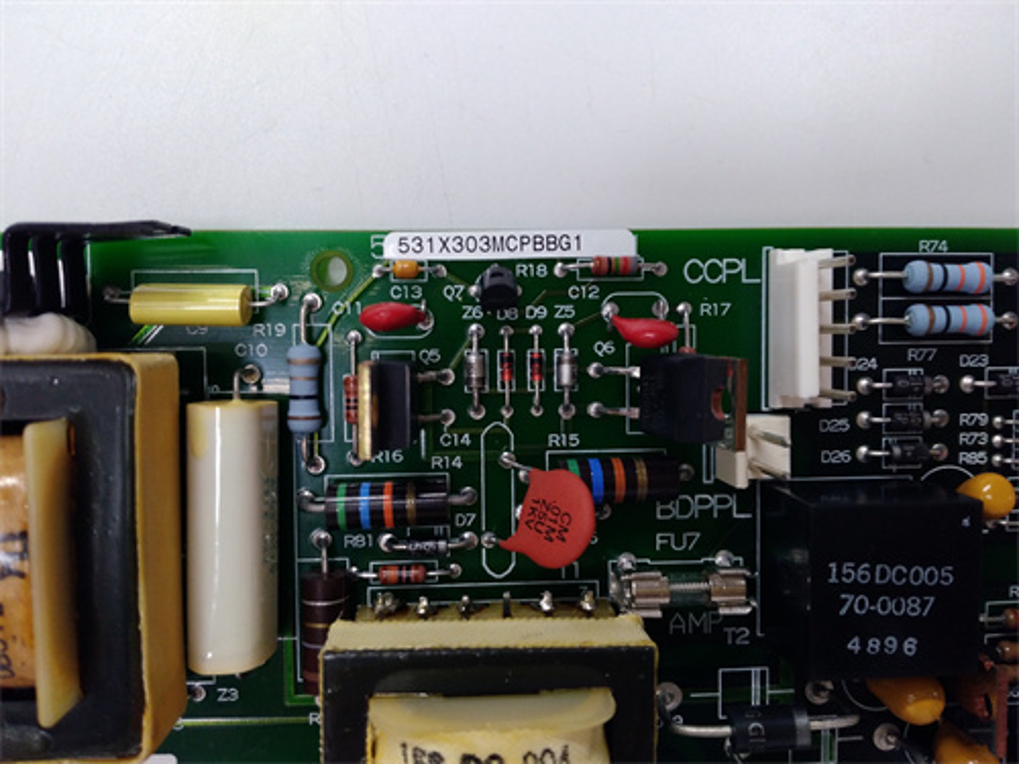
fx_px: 795
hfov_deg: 65.3
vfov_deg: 51.4
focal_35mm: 27
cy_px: 382
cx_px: 510
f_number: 2
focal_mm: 3.79
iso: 199
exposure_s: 1/33
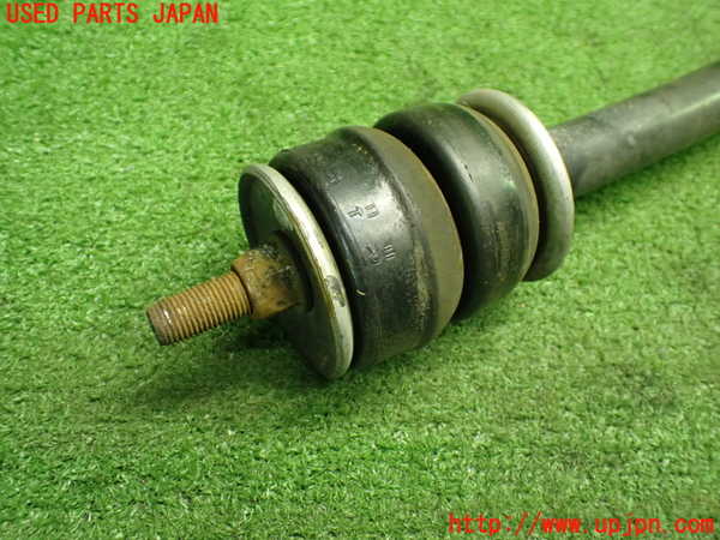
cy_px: 270
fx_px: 624
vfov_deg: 46.8
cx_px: 360
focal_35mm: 30
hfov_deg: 60.0
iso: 800
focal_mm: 5.4
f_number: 2.3
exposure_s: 1/60
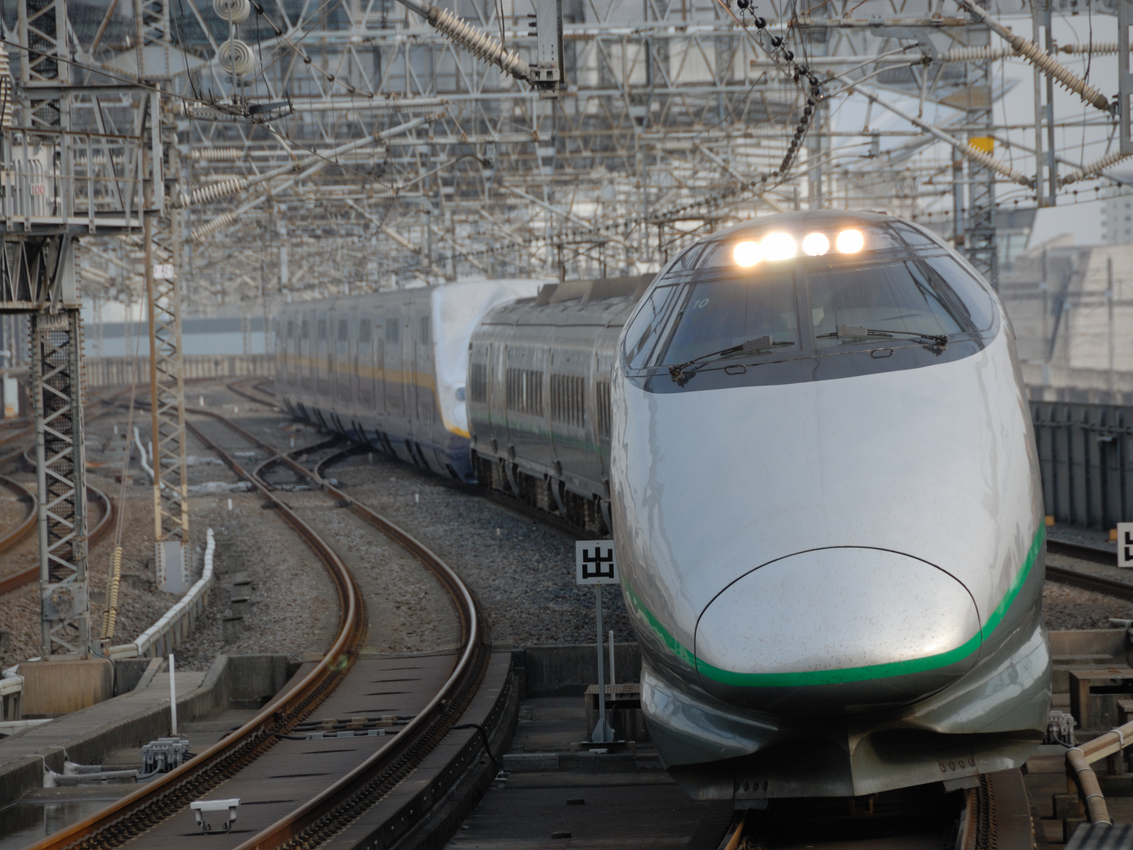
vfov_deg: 4.6
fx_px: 10606
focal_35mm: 324
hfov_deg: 6.1
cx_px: 574
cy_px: 425
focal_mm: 200
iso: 200
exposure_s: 1/250
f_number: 5.6
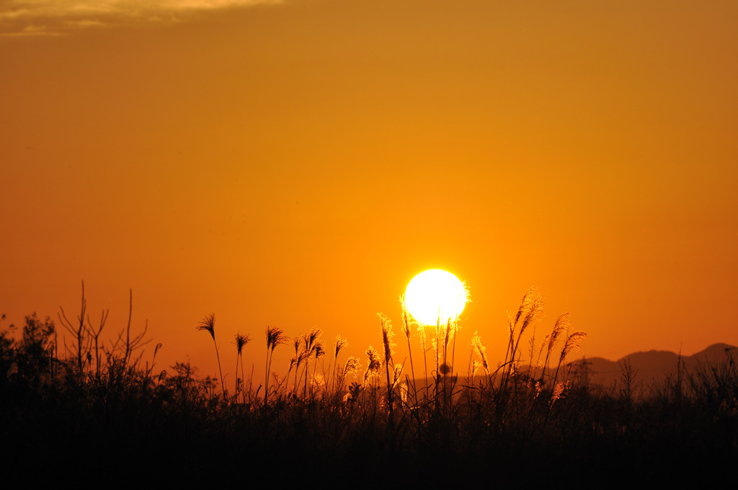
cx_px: 369
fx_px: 6142
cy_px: 245
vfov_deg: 4.6
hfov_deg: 6.9
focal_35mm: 300
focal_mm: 200
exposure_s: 1/1250
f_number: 11
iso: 200
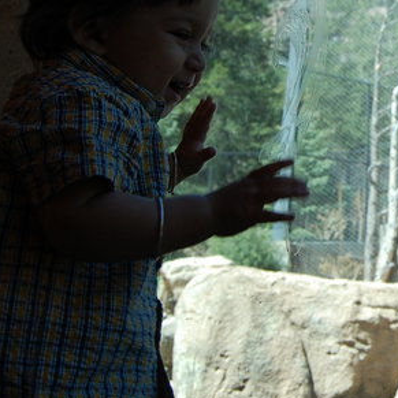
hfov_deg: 23.2
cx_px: 436
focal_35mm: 70
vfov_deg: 24.5
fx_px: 911
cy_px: 123
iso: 200
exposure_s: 1/160
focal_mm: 20
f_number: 6.3
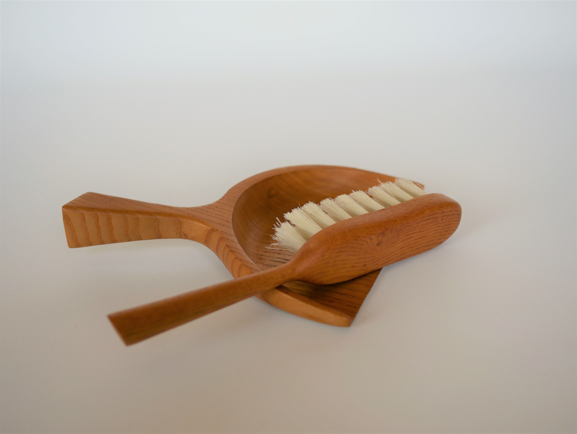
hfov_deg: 46.8
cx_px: 288
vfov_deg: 36.0
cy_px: 217
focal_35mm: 40
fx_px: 667
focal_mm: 20
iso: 200
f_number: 2.5
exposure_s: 1/250
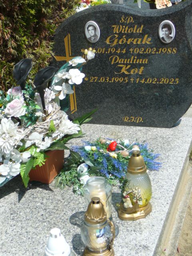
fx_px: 481
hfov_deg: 22.6
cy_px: 128
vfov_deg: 29.8
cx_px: 96
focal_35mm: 65
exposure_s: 1/1000
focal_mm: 9.7
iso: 80
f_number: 3.6
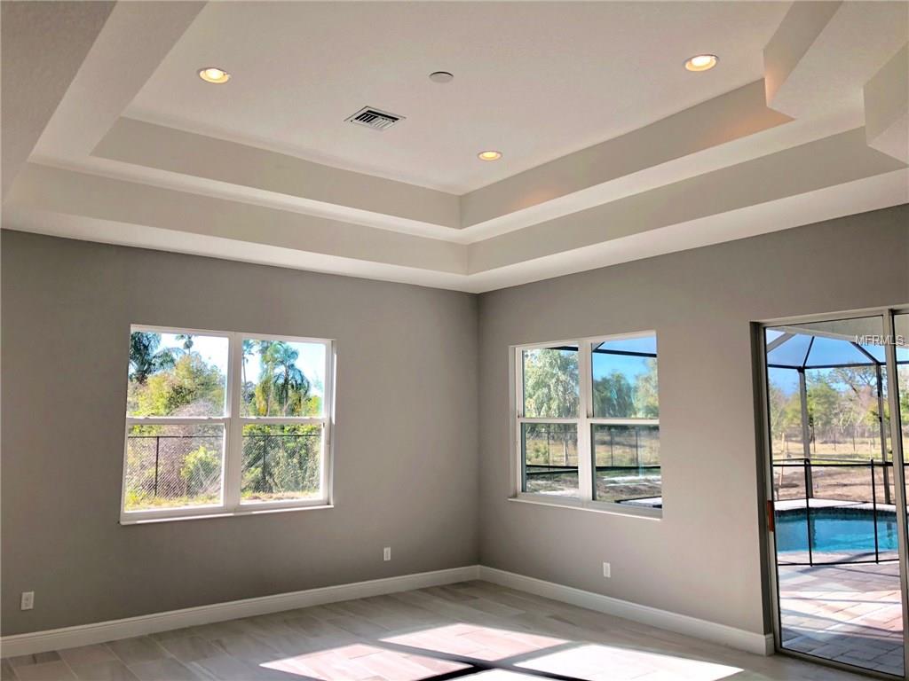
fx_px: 735
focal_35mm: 28
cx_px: 454
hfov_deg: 63.4
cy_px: 340
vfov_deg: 49.7
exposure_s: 1/135
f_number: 1.8
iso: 20
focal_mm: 3.99
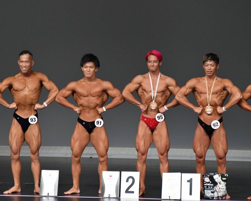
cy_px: 100
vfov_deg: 4.3
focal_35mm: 357
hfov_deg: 5.4
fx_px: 2651
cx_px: 102
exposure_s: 1/400
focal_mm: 210
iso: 5000
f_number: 5.6
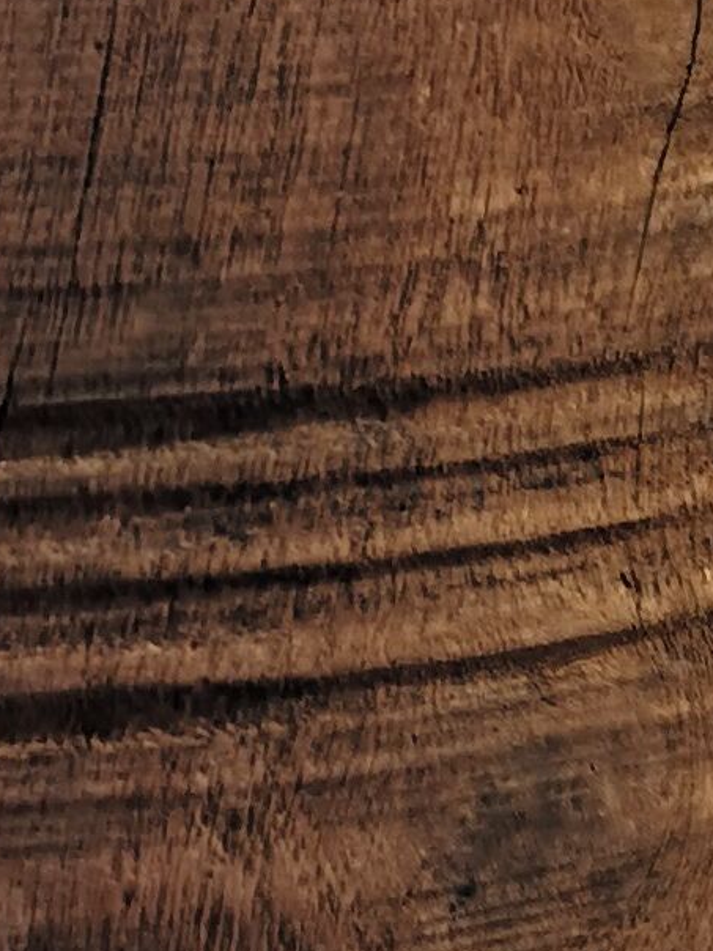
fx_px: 4477
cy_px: 482
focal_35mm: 163
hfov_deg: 9.0
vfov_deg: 12.1
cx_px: -5
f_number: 1.8
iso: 50
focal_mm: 5.58
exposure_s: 1/101
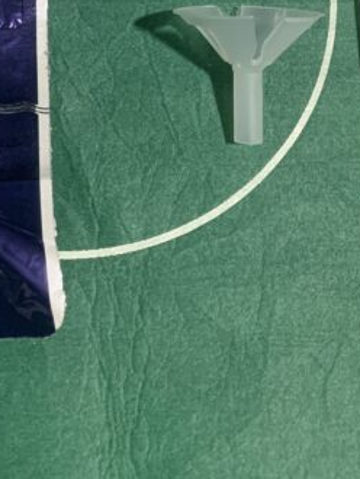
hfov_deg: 22.7
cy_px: -52
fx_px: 872
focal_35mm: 63
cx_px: 26
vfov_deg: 27.9
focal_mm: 4.25
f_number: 1.8
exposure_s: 1/40
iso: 400
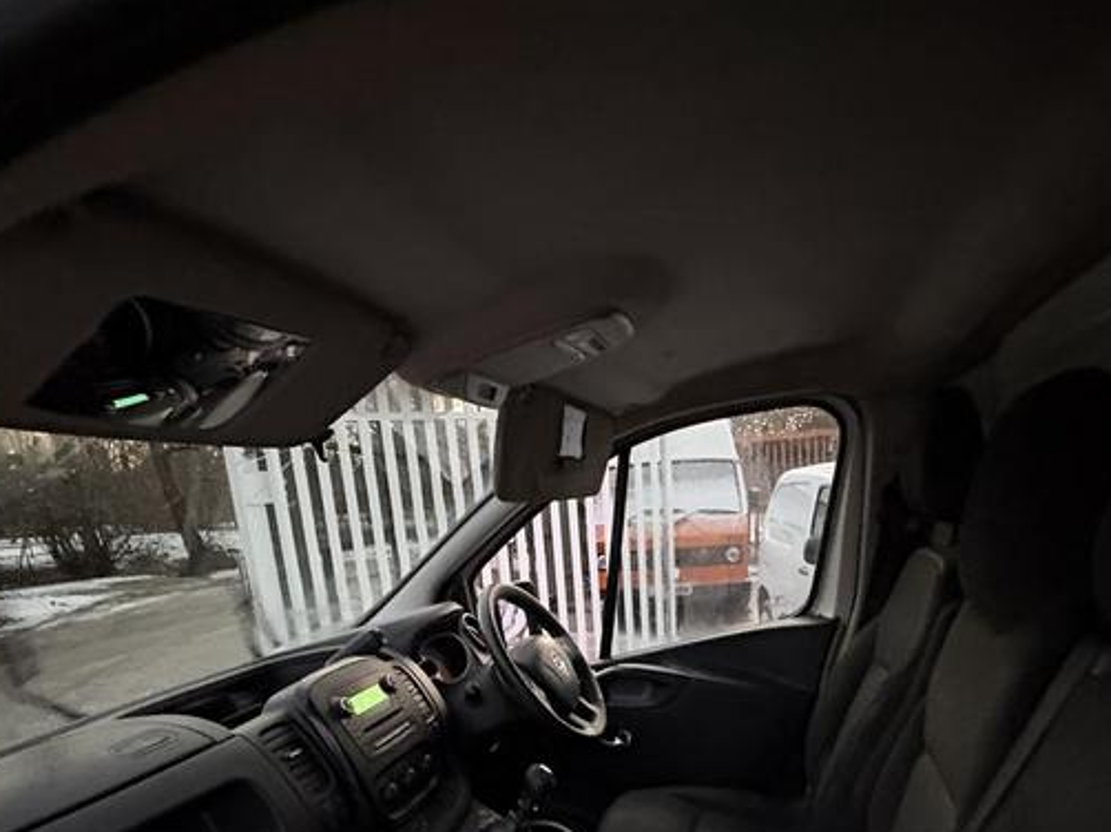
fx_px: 802
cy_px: 737
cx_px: 606
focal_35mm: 25
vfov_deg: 49.3
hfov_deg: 69.3
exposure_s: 1/30
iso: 1600
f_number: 2.2
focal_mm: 2.22
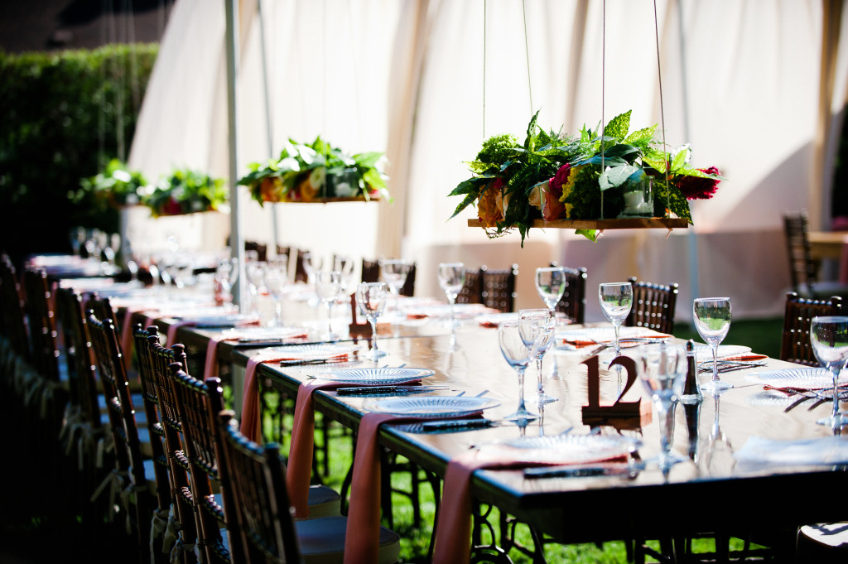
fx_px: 2118
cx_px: 424
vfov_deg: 15.2
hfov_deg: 22.6
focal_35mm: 90
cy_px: 282
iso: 200
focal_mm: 90
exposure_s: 1/1250
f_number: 3.2
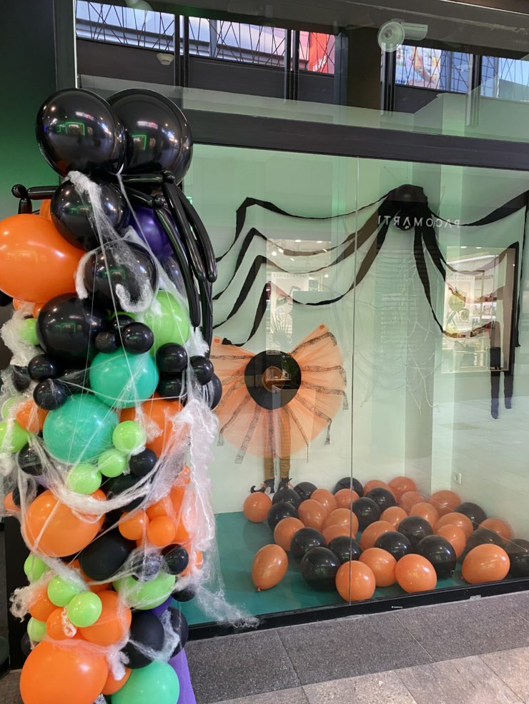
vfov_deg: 65.3
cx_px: 274
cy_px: 363
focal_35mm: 27
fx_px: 550
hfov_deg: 51.4
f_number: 1.8
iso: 250
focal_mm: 4.25
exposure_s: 1/50
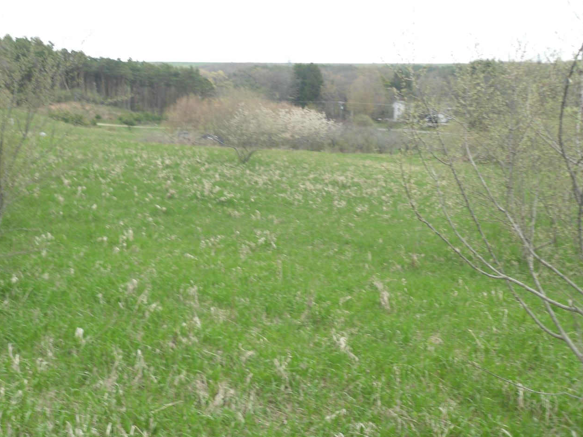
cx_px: 286
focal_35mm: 37
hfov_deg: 50.1
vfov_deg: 38.7
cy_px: 207
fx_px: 623
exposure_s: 1/79
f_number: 8.1
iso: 80
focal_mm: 6
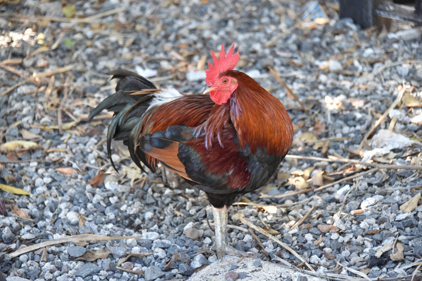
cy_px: 140
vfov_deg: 9.2
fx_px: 1759
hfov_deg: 13.7
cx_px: 211
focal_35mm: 150
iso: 3200
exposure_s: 1/320
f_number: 5.6
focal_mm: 150
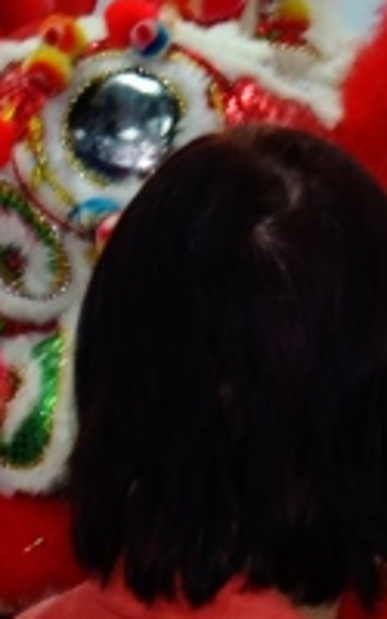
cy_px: 447
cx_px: 619
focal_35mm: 743
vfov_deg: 2.8
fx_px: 12543
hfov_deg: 1.8
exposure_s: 1/60
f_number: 7.1
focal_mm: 75
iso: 200
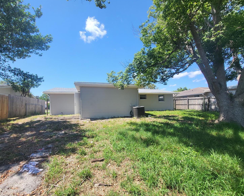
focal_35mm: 14
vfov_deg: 88.0
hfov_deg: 100.6
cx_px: 116
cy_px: 100
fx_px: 101
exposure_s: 1/677
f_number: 2.2
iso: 32
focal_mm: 1.74
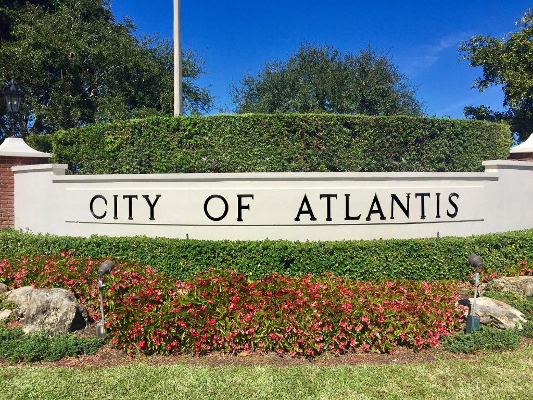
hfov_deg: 61.7
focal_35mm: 29
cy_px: 200
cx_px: 266
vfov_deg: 48.2
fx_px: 447
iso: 32
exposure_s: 1/4950
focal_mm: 4.15
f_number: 2.2
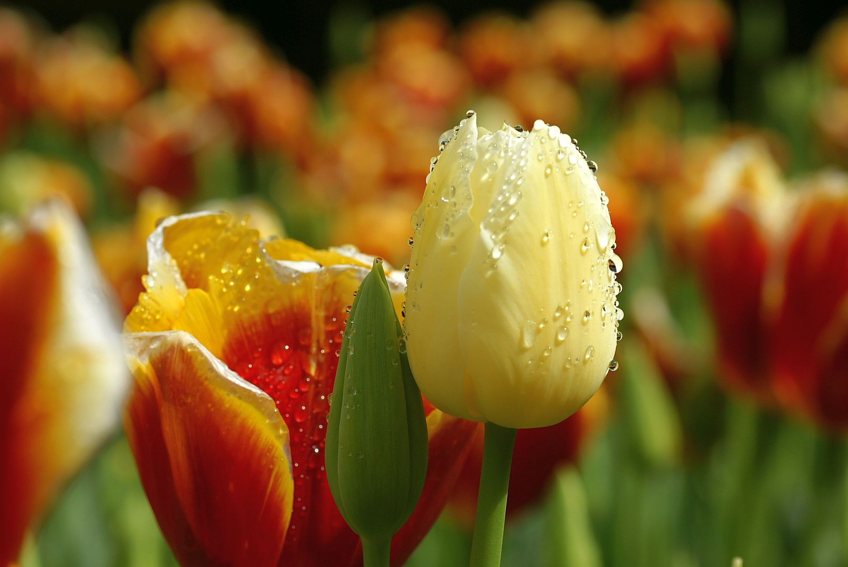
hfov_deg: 15.2
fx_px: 3182
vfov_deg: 10.2
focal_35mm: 135
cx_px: 424
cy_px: 284
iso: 100
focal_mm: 90
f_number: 8
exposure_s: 1/500
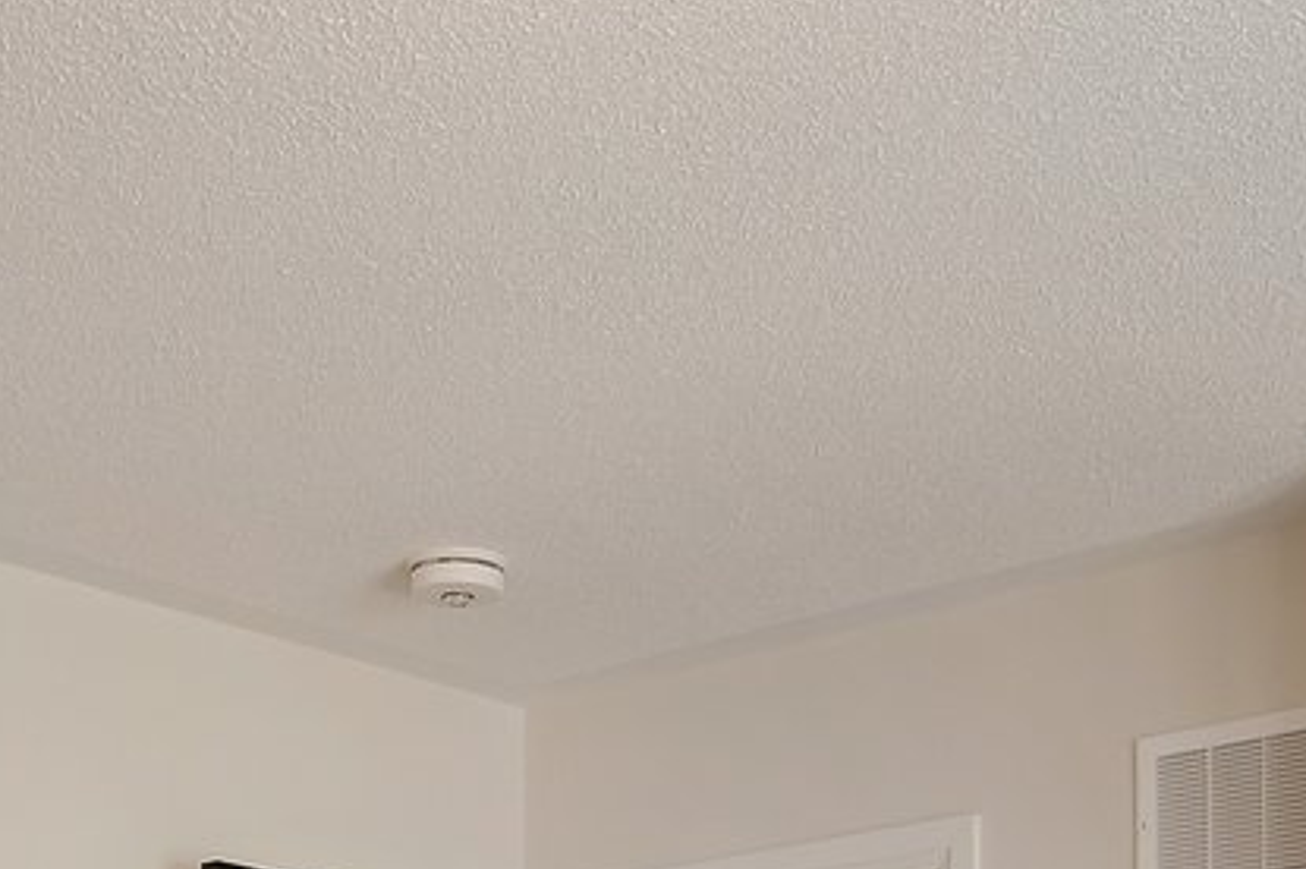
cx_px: 680
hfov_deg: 25.7
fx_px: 2864
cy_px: 1472
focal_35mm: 79
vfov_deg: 15.3
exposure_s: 1/6
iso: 640
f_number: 8
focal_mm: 16
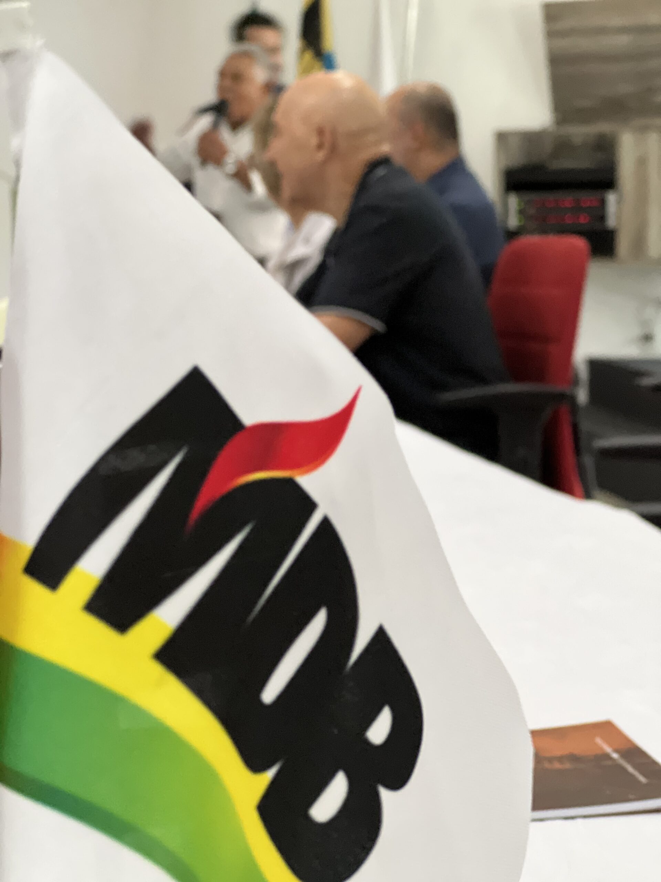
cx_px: 330
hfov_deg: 19.1
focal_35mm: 77
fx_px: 1960
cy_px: 441
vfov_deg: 25.3
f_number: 2.8
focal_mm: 9
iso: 320
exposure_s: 1/30
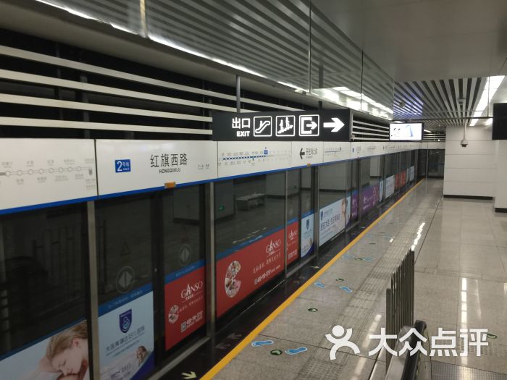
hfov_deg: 61.7
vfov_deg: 48.2
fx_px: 425
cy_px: 190
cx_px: 254
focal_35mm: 29
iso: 50
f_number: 2.2
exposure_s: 1/17
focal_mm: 4.15
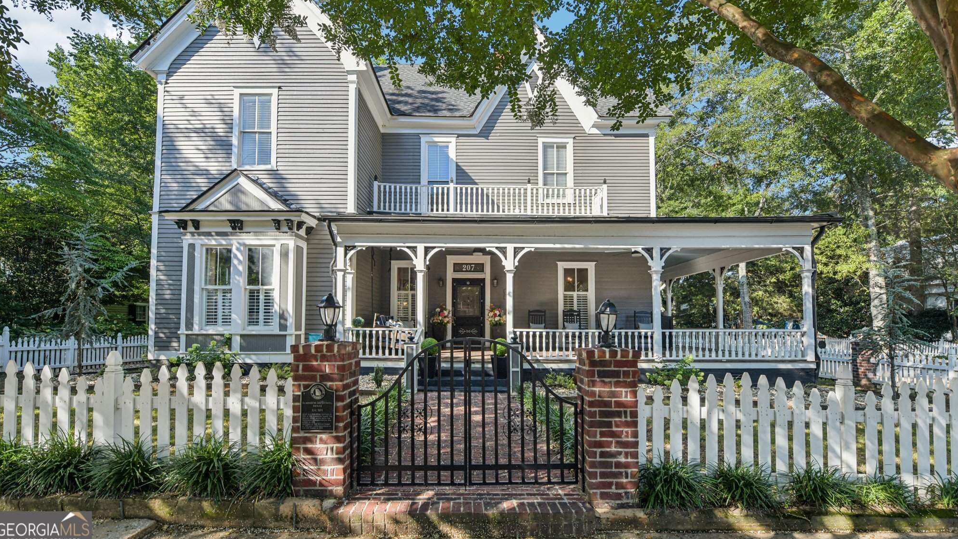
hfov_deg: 103.0
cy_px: 217
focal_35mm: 15
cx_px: 484
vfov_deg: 69.8
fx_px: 381
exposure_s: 1/500
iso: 400
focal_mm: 14
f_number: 8
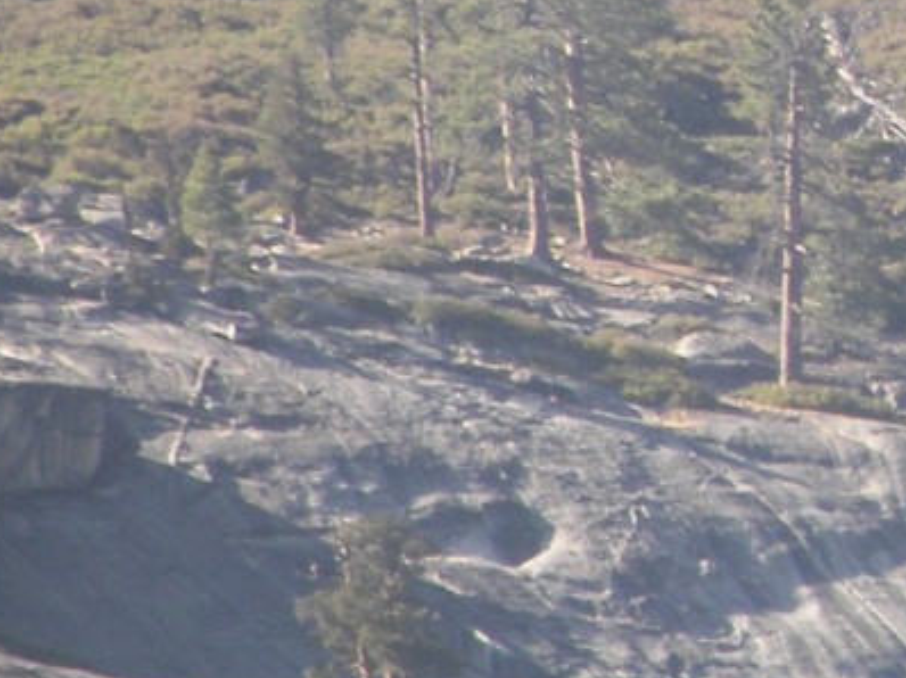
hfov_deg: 1.3
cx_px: 1279
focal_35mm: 1564
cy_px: -143
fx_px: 40910
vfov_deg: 0.9
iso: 64
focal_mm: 72
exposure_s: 1/320
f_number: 3.7
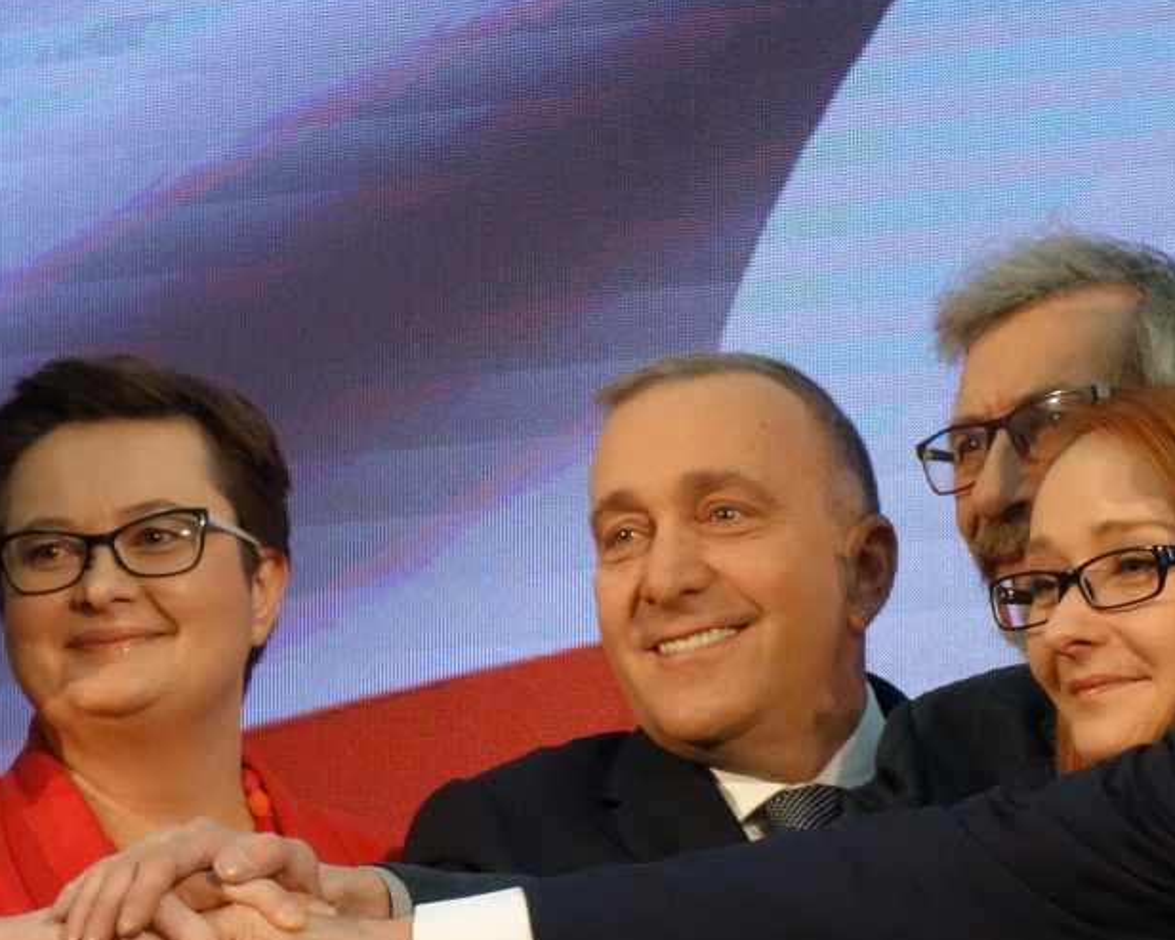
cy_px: 755
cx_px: 519
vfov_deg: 6.9
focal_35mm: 225
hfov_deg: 8.6
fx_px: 7826
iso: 1600
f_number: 4.5
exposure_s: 1/100
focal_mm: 30.46
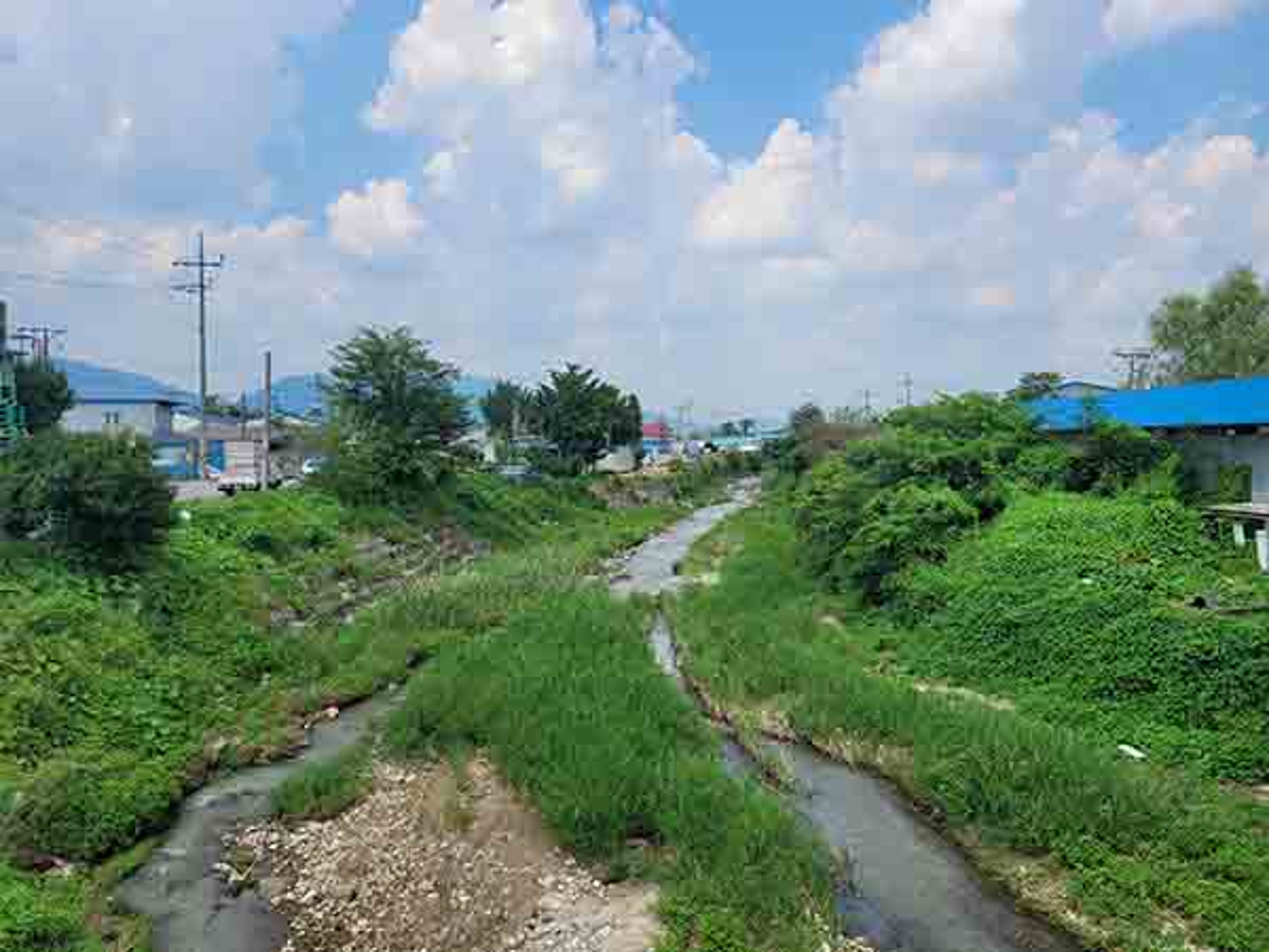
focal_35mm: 26
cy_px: 476
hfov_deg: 67.3
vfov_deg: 53.1
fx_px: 953
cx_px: 634
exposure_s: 1/2715
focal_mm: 5.4
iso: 40
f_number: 1.8
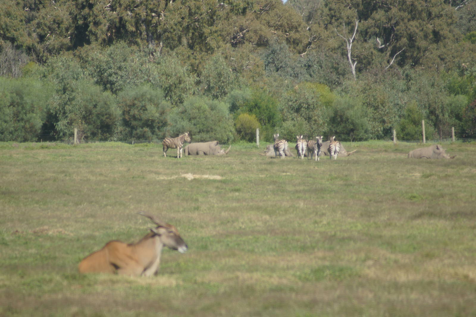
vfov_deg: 3.1
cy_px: 158
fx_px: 5947
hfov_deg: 4.6
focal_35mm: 450
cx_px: 238
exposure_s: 1/500
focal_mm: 300
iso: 125
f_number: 5.6
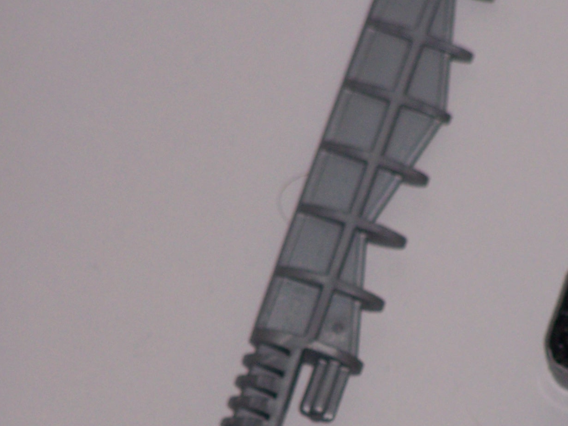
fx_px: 10109
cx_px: 395
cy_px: 419
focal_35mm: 616
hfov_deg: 3.2
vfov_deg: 2.4
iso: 80
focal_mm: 44.4
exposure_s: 1/200
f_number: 3.3
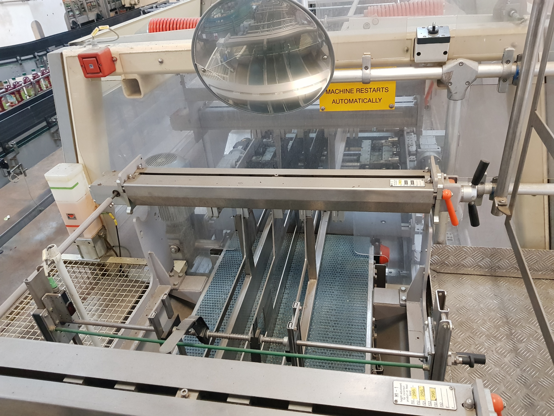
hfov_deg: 67.3
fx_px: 416
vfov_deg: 53.1
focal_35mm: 26
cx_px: 277
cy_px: 208
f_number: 1.7
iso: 500
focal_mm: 4.3
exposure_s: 1/50
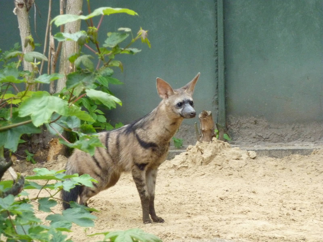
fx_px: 2799
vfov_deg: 5.0
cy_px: 121
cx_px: 162
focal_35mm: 300
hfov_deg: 6.6
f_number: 4.9
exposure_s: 1/250
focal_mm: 49.2
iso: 640
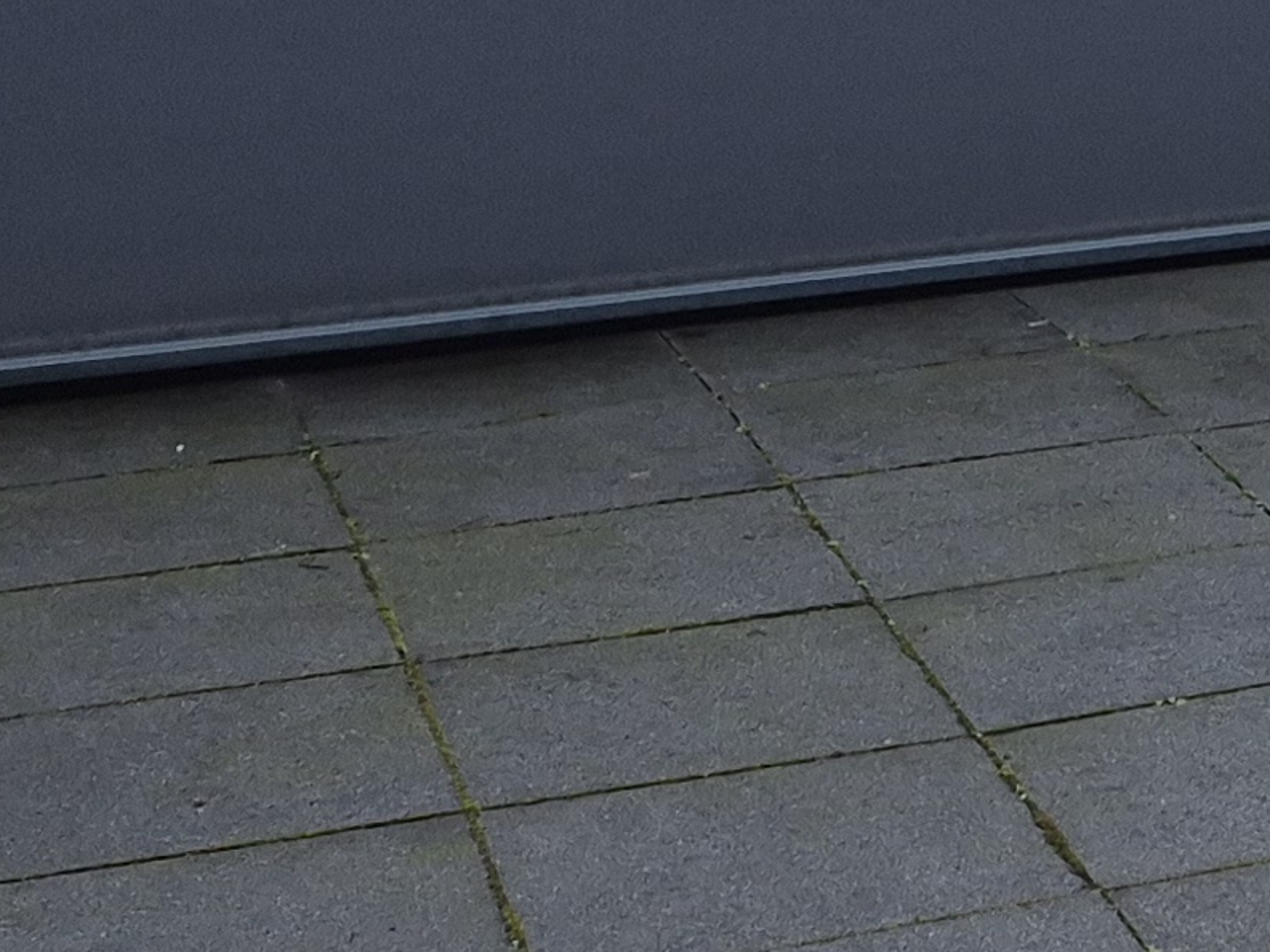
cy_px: -762
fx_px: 4256
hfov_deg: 15.4
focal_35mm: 116
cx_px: 2034
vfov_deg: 11.8
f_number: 1.8
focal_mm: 5.4
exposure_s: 1/100
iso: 125
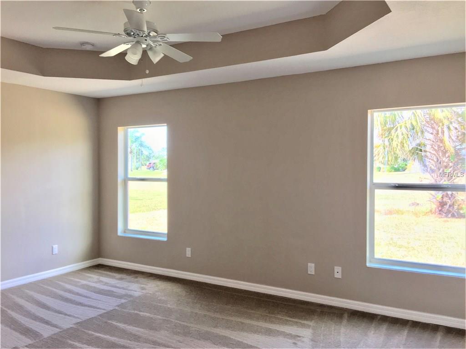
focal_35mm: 29
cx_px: 233
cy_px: 174
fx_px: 390
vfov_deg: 48.2
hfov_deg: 61.7
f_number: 2.2
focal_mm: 4.15
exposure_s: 1/60
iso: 32
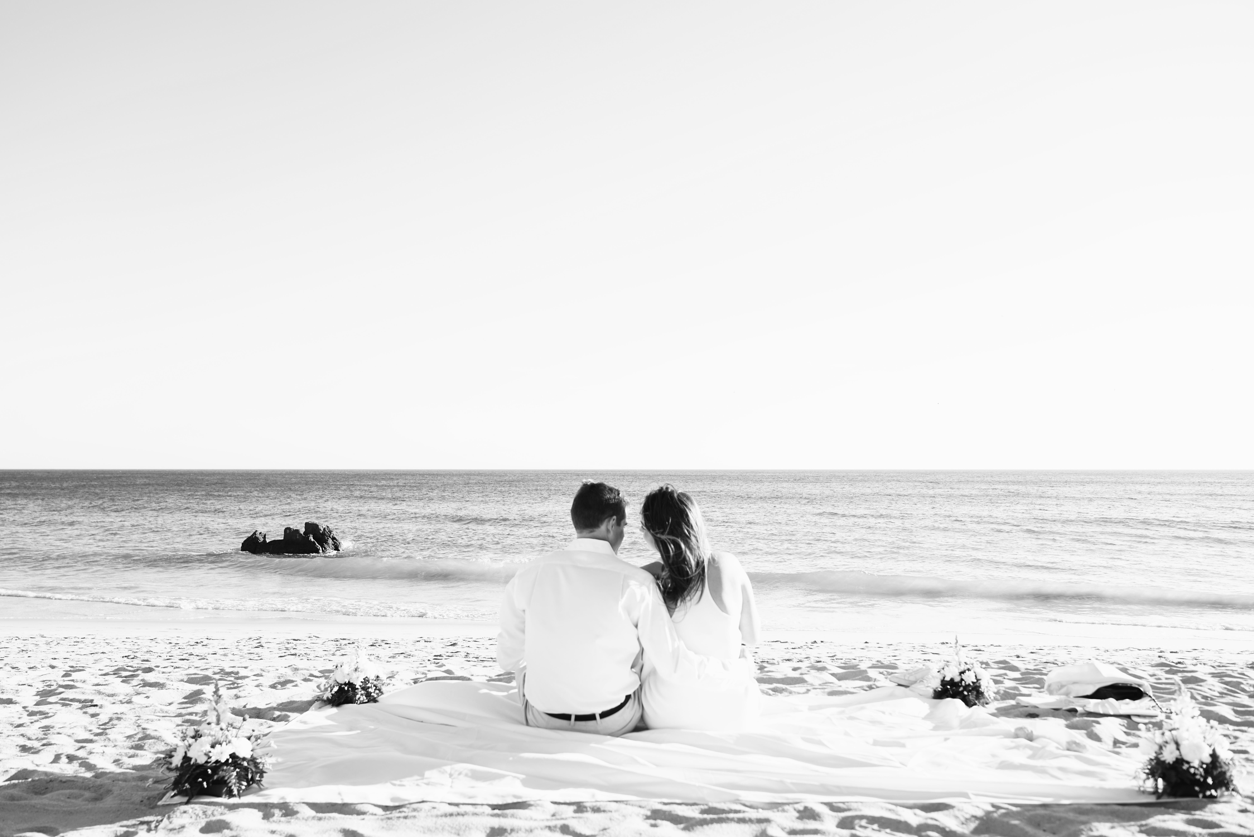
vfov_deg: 43.6
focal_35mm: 30
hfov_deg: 61.9
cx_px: 627
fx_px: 1045
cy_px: 418
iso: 100
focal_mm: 30
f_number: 5.6
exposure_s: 1/160
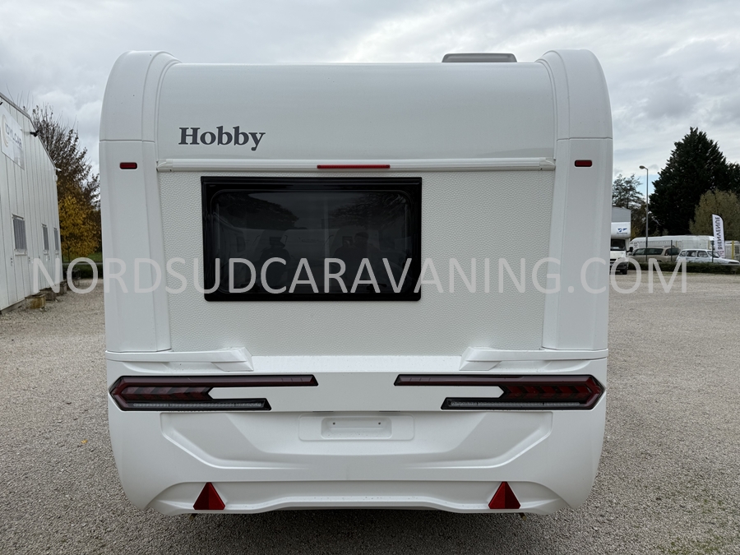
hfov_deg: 71.6
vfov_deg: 56.8
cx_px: 370
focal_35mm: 24
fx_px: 513
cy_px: 278
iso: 80
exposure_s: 1/2801
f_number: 1.78
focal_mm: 6.76
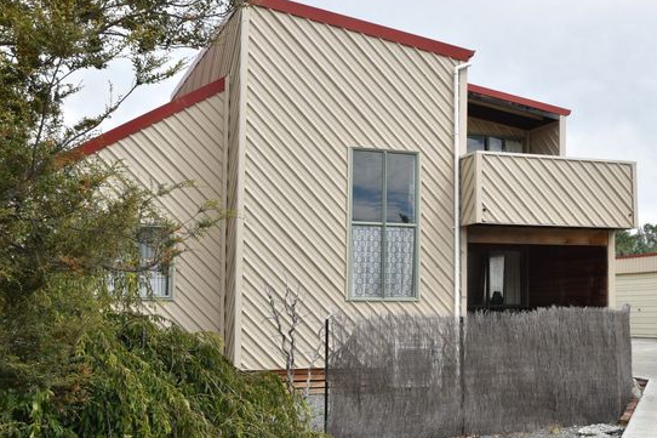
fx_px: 930
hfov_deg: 38.5
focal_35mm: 51
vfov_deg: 26.4
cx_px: 433
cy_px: 257
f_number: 9
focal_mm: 24
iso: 200
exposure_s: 1/320
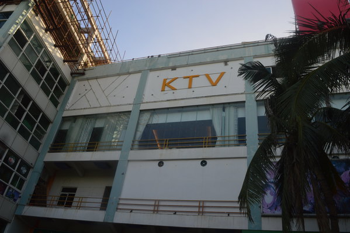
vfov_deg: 47.8
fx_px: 262
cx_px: 175
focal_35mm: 27
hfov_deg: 67.4
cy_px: 116
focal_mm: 18
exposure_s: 1/320
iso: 400
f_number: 10
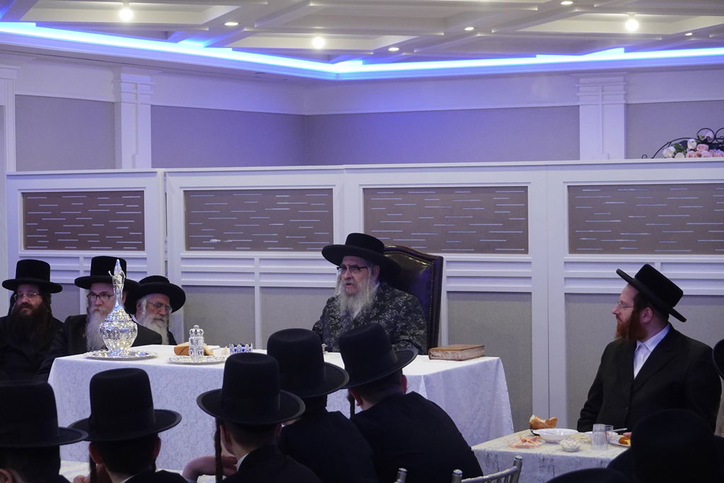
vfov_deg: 15.4
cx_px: 362
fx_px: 1790
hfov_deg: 22.9
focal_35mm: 89
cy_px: 242
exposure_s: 1/100
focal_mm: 32.7
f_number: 4
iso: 1600
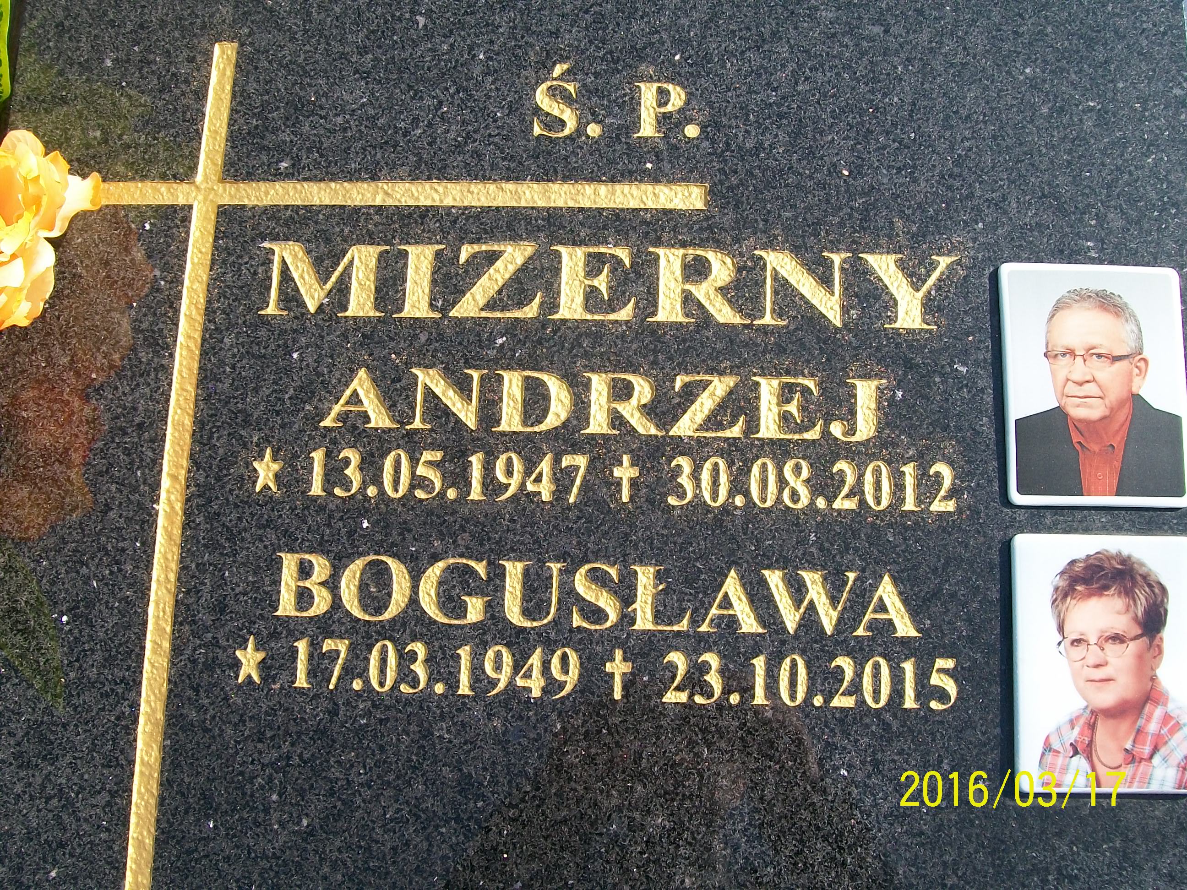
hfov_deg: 51.4
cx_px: 594
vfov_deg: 39.7
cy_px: 445
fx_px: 1234
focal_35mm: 36
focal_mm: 6
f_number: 4.8
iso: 80
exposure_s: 1/320
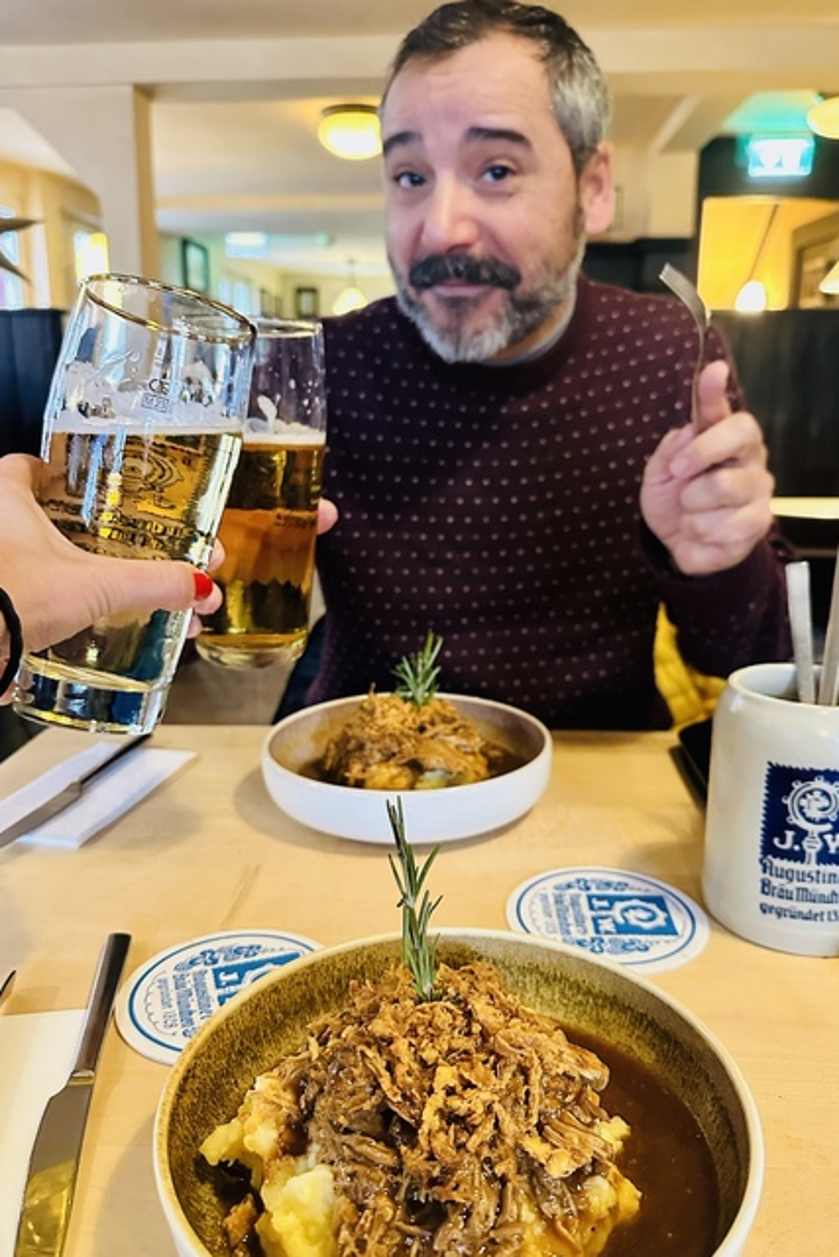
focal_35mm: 26
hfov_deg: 49.6
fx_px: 908
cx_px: 436
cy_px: 622
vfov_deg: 69.4
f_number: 1.78
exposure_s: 1/50
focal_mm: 6.86
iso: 800
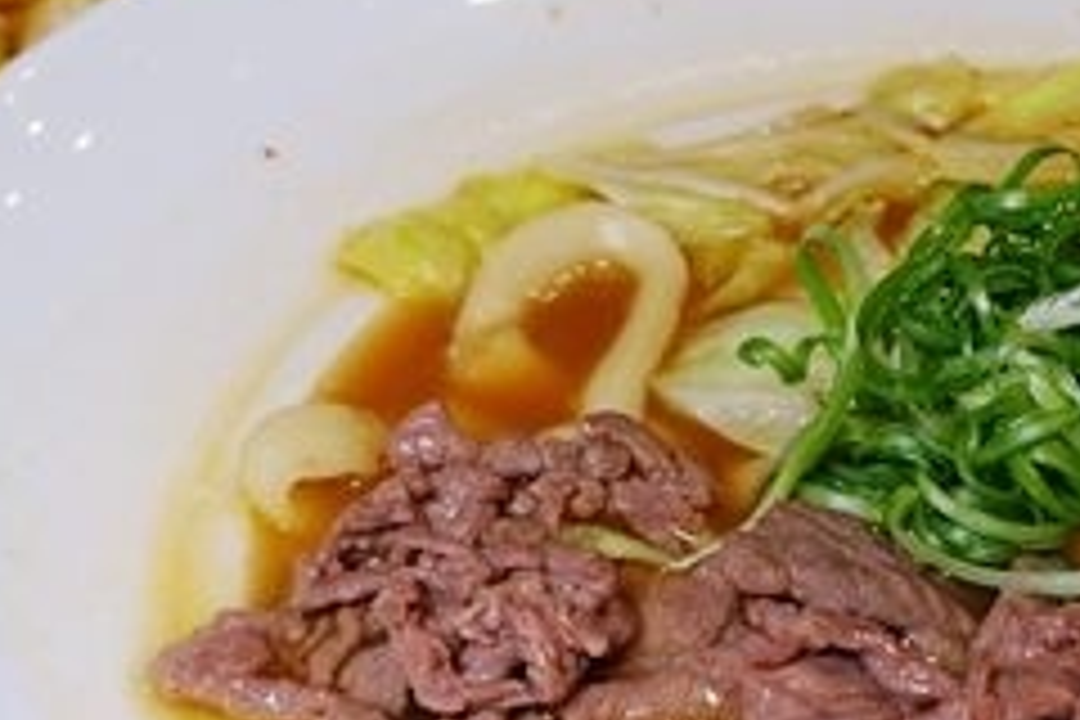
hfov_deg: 23.8
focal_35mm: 84
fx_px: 2520
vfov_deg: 16.1
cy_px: 623
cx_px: 864
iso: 125
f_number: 2.8
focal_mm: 11.22
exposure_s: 1/60
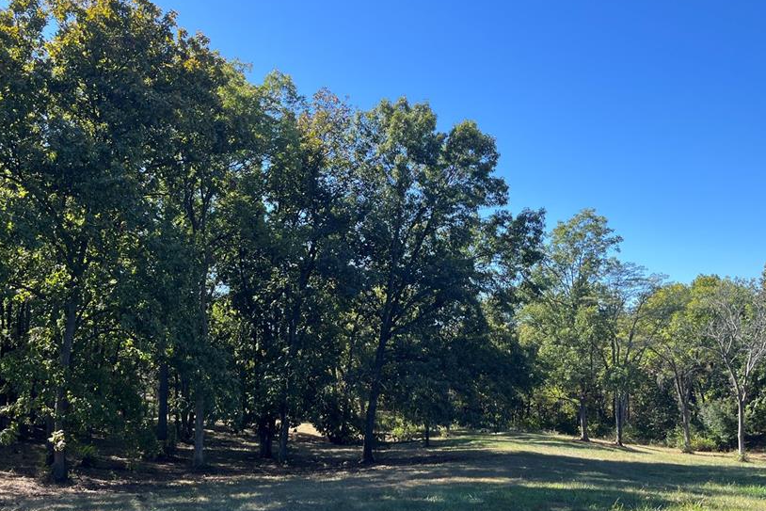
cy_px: 319
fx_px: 724
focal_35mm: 34
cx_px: 331
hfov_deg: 55.6
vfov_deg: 38.7
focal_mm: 5.1
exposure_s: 1/951
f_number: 1.6
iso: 50
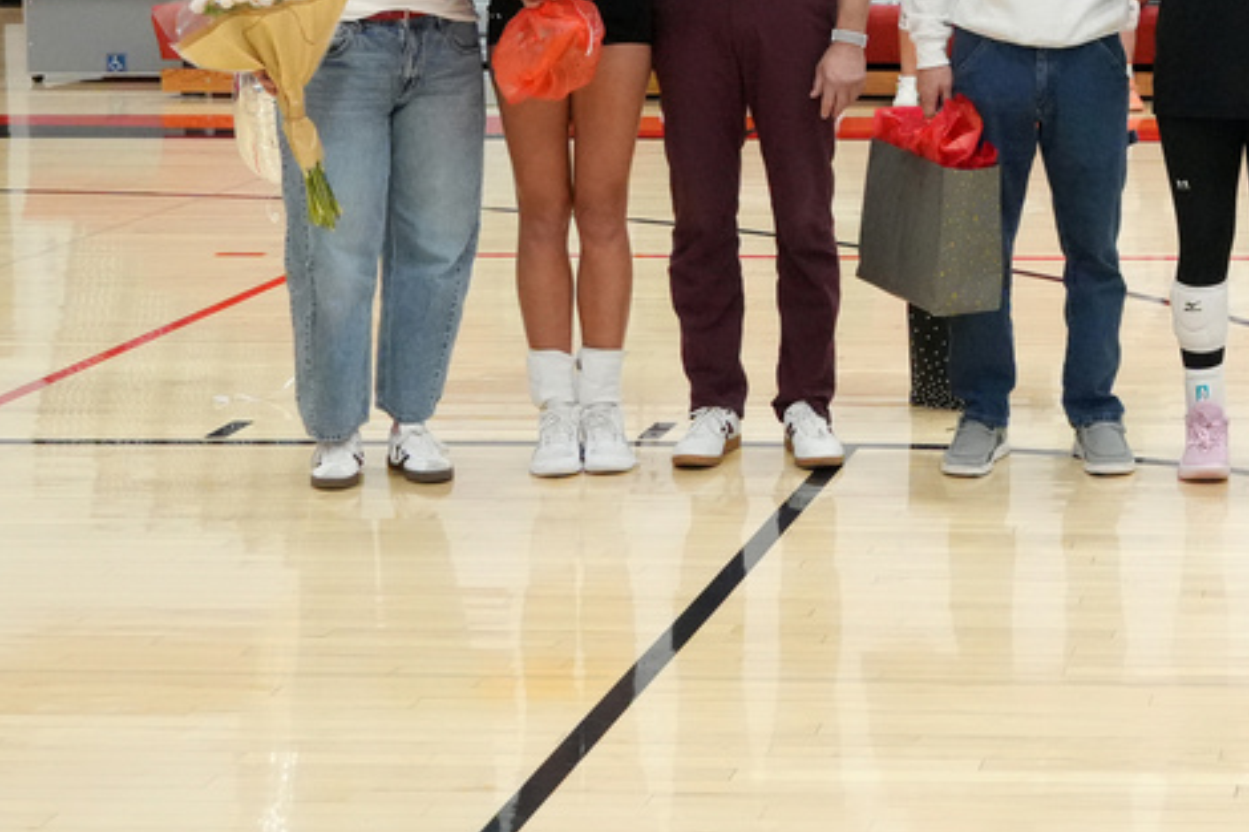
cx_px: 1313
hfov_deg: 22.8
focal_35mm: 85
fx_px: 2948
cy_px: 23
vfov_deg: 15.8
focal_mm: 26
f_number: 5.6
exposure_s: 1/320
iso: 6400
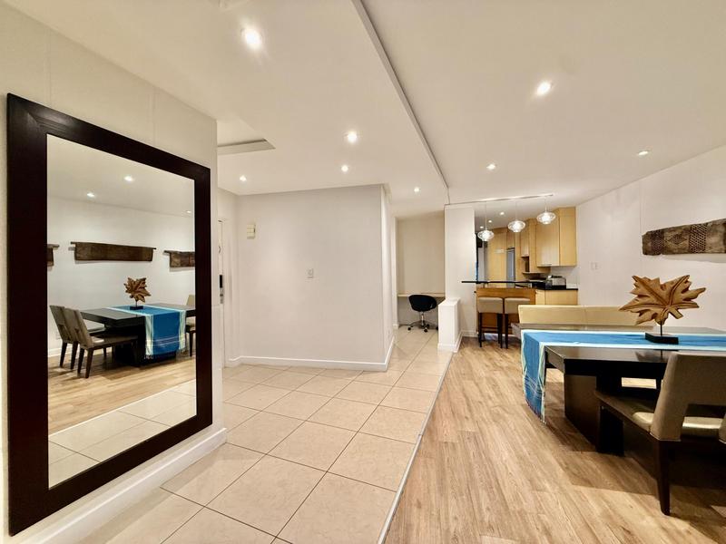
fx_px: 294
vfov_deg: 85.7
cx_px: 363
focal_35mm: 14
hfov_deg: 102.1
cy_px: 272
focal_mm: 2.22
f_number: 2.2
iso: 250
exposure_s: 1/100
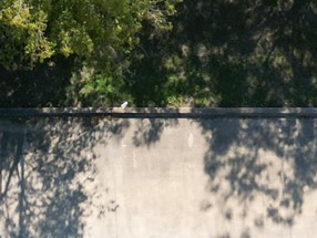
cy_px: -545
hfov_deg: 12.2
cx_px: 35
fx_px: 1476
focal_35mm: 161
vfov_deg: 7.7
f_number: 1.7
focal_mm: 6.72
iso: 150
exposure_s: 1/2500
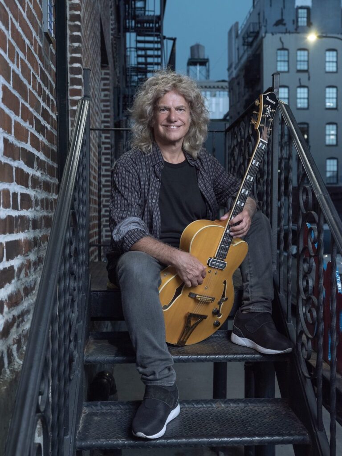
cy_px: 228
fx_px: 514
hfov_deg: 36.8
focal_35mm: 39
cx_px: 171
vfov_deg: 47.9
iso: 640
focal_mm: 48.8
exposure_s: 1/60
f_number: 6.4
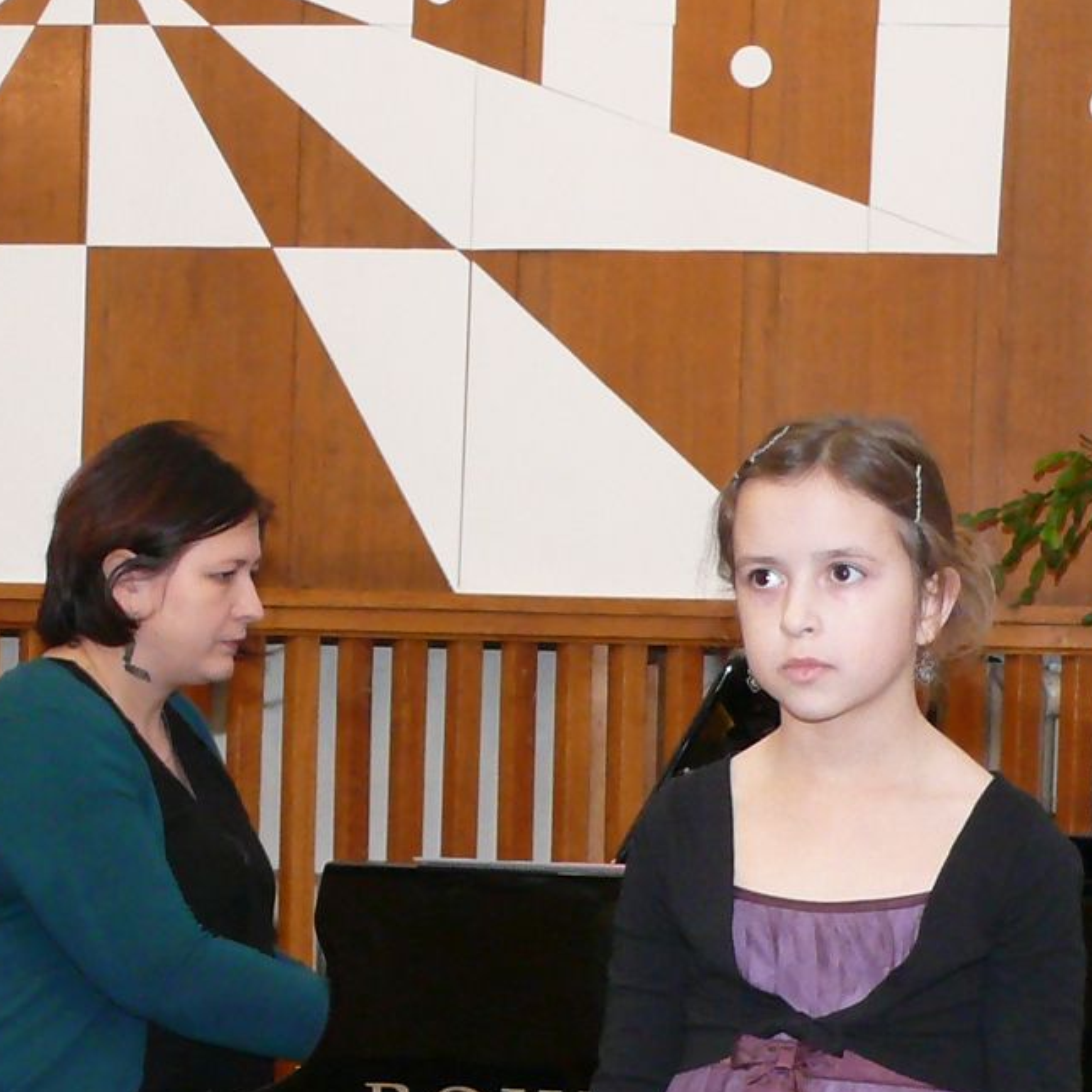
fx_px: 4997
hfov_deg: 12.5
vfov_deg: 12.3
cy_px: 1210
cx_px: 652
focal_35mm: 140
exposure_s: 1/30
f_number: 2.8
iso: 200
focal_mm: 9
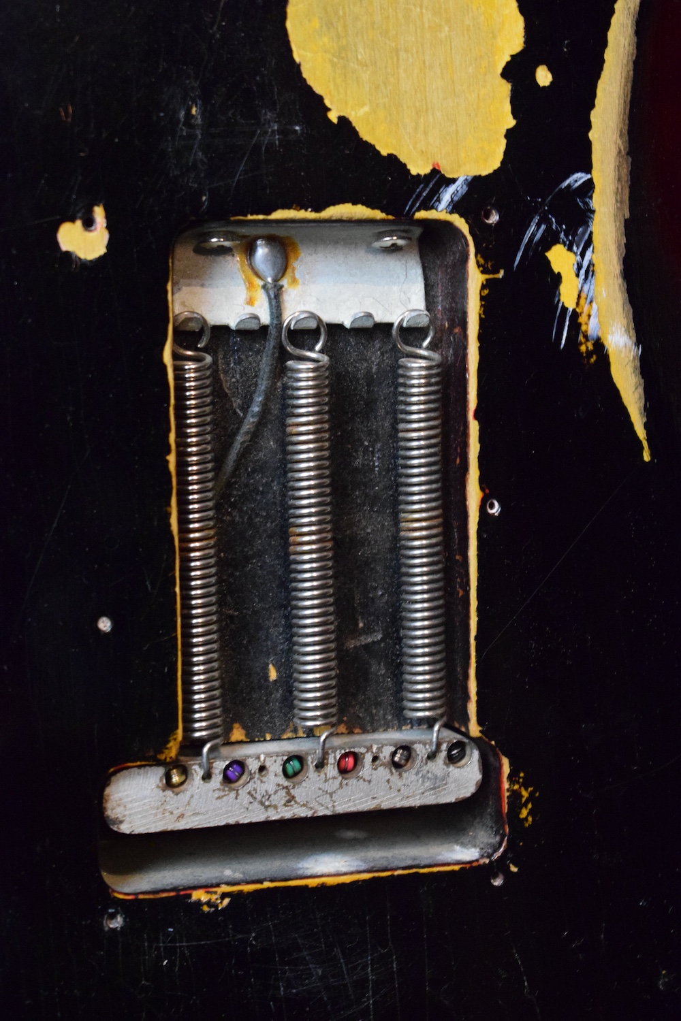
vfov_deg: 26.0
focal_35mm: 78
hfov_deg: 17.5
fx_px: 2213
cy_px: 510
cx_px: 340
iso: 5600
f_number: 5.6
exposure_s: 1/60
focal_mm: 52
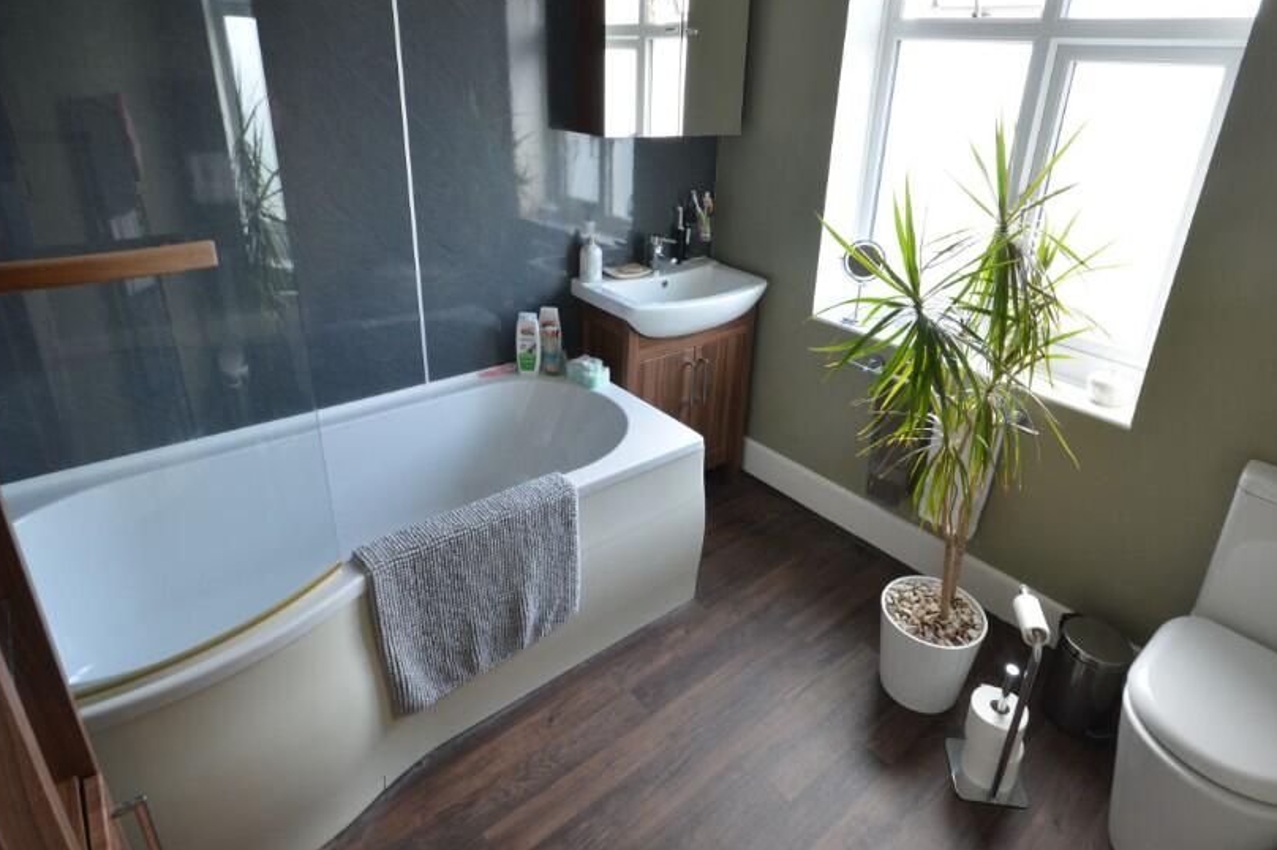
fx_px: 674
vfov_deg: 64.1
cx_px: 716
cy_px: 354
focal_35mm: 19
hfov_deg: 86.5
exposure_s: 1/15
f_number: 8
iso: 400
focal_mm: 10
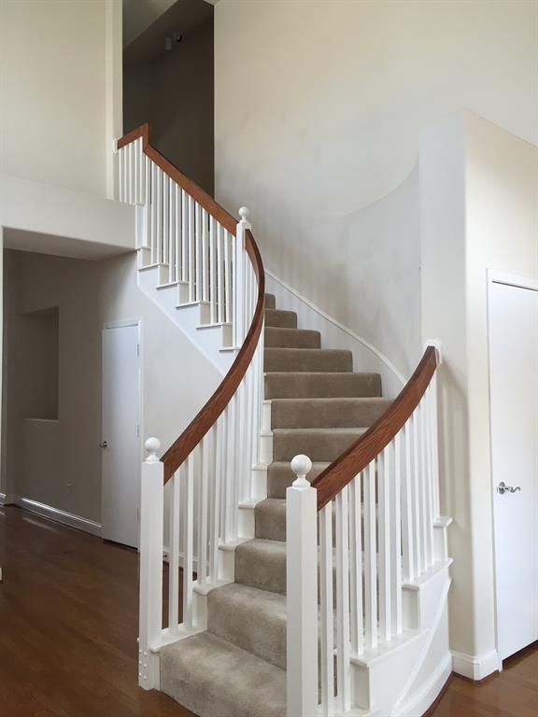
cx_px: 269
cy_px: 358
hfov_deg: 48.2
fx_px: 601
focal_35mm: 29
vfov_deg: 61.7
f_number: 2.2
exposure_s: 1/30
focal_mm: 4.15
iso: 32
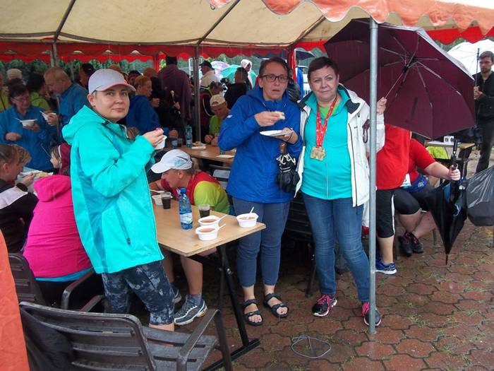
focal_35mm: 32
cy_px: 186
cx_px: 247
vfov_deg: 44.2
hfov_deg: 56.8
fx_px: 457
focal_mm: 5.7
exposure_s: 1/100
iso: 80
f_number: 2.9
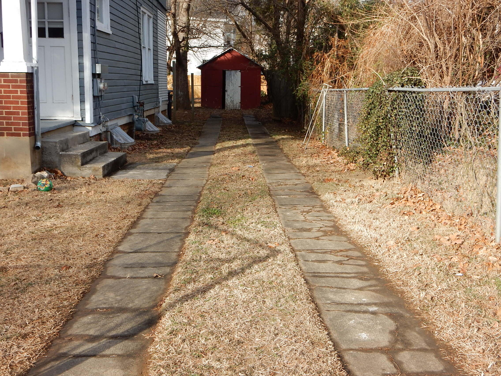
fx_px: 622
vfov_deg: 33.6
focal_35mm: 43
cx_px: 250
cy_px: 188
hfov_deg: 43.9
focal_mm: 7.6
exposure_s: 1/320
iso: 125
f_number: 4.2
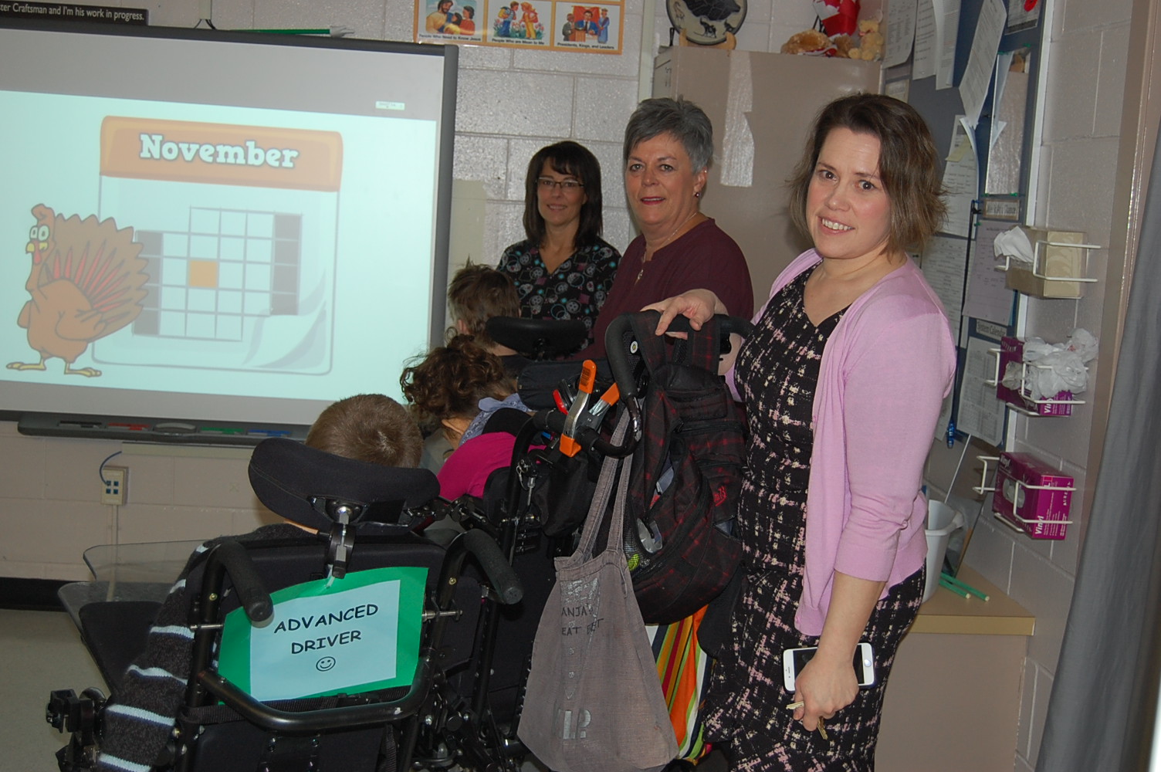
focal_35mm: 46
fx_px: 1498
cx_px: 580
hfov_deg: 42.4
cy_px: 386
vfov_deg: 28.9
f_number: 4.5
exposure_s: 1/60
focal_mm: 31
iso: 400
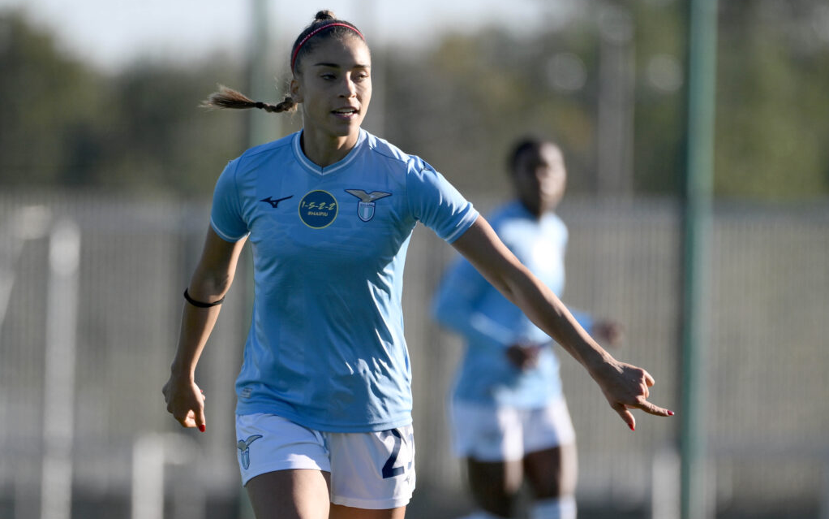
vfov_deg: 2.1
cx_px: 414
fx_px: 13851
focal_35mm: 613
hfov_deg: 3.4
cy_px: 246
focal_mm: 400
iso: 320
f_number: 4
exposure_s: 1/1600
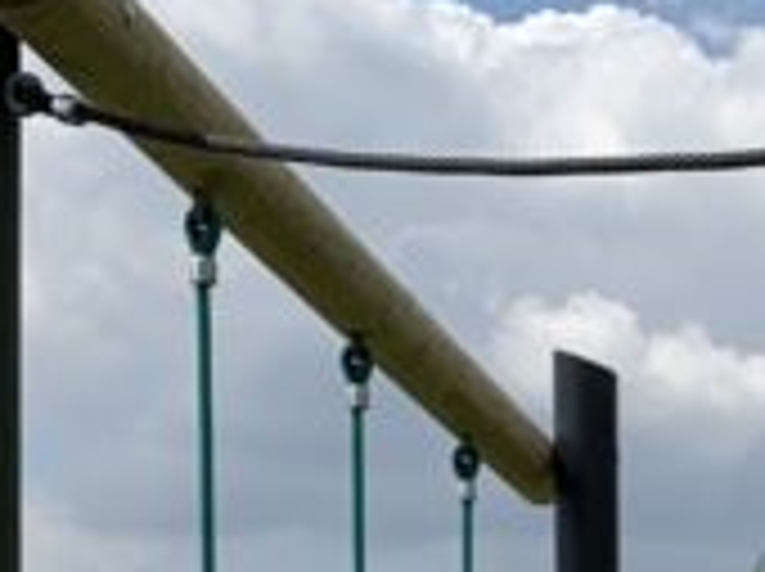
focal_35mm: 157
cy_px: 1040
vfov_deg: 9.0
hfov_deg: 11.6
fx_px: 3465
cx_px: 1431
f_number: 1.8
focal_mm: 4.25
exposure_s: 1/3086
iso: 25
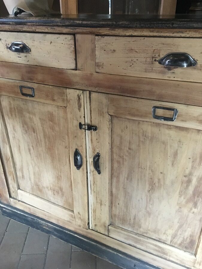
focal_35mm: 29
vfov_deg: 61.7
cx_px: 101
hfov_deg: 48.2
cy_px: 134
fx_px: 226
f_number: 2.2
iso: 320
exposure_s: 1/17
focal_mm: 4.15
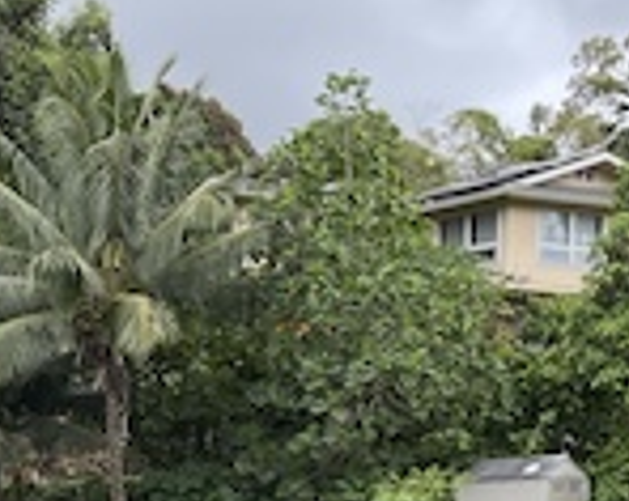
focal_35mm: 100
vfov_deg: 14.7
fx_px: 1859
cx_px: -206
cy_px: 641
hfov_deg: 17.9
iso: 32
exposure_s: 1/745
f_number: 1.6
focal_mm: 5.1
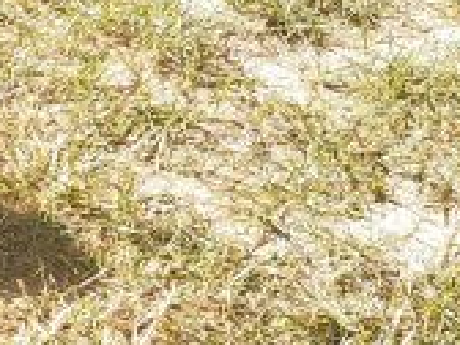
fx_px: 1900
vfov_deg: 10.1
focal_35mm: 143
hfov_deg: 11.0
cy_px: 481
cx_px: -739
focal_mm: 3.92
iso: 40
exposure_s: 1/423
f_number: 1.7
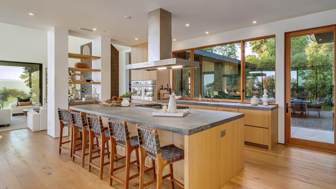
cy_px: 86
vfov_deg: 55.8
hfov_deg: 86.3
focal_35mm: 20
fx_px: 178
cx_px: 188
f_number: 11
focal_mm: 16
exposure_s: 1/125
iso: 320
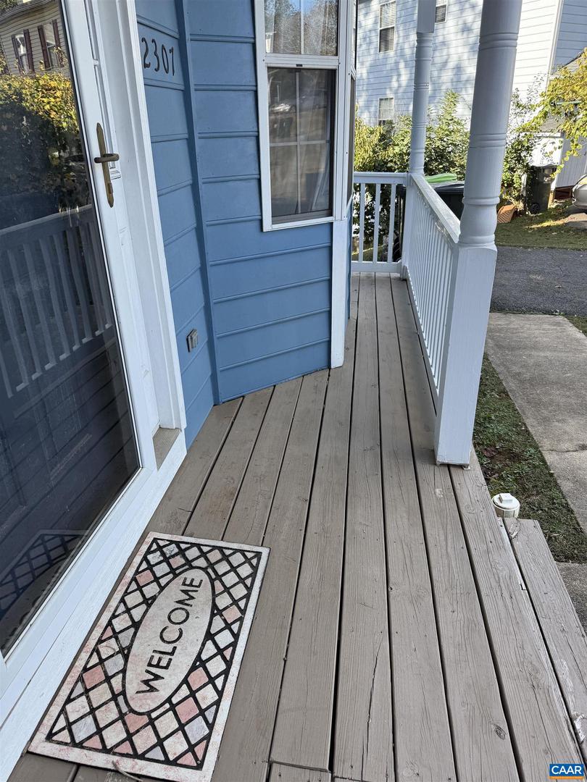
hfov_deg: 56.8
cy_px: 391
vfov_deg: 71.6
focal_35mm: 24
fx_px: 543
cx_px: 294
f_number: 1.78
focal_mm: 6.76
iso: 80
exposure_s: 1/627
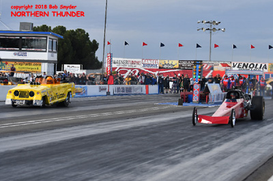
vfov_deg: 11.7
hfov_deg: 17.5
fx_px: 885
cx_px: 136
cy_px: 90
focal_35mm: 117
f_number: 5.6
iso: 160
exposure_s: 1/1250
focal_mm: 78
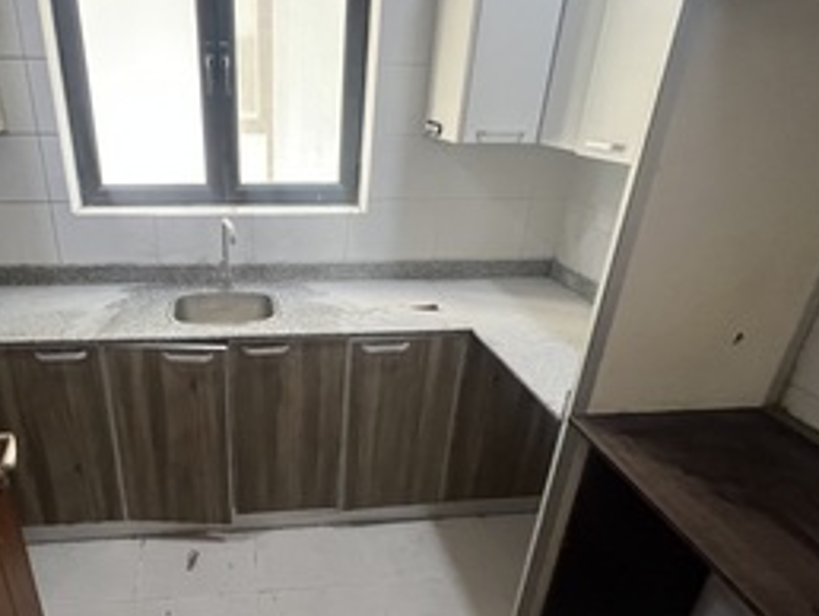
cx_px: 297
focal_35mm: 23
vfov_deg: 58.4
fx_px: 545
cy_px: 373
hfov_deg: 72.4
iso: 640
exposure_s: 1/60
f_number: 1.8
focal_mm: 1.57
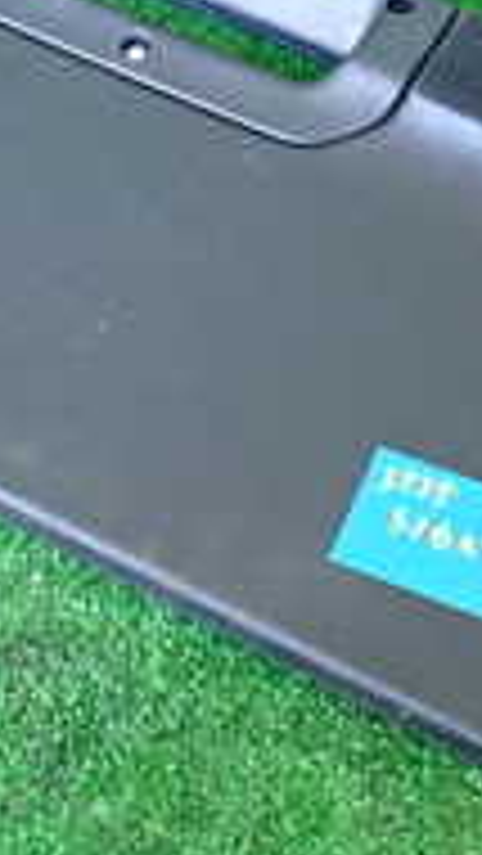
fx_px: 1952
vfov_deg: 24.7
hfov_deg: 14.0
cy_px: 338
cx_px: 153
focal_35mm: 86
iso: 250
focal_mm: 4.5
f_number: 2
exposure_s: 1/30
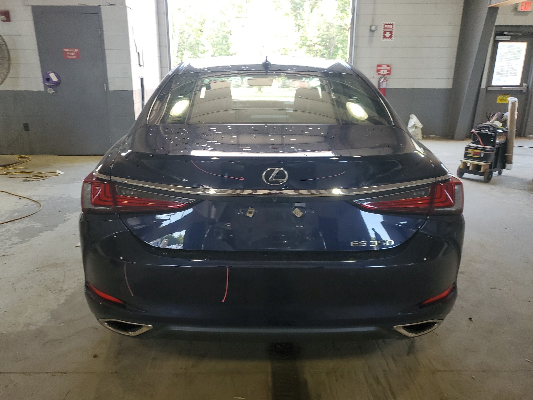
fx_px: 400
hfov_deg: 67.3
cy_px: 200
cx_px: 266
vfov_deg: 53.1
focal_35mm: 26
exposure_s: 1/120
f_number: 1.5
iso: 84
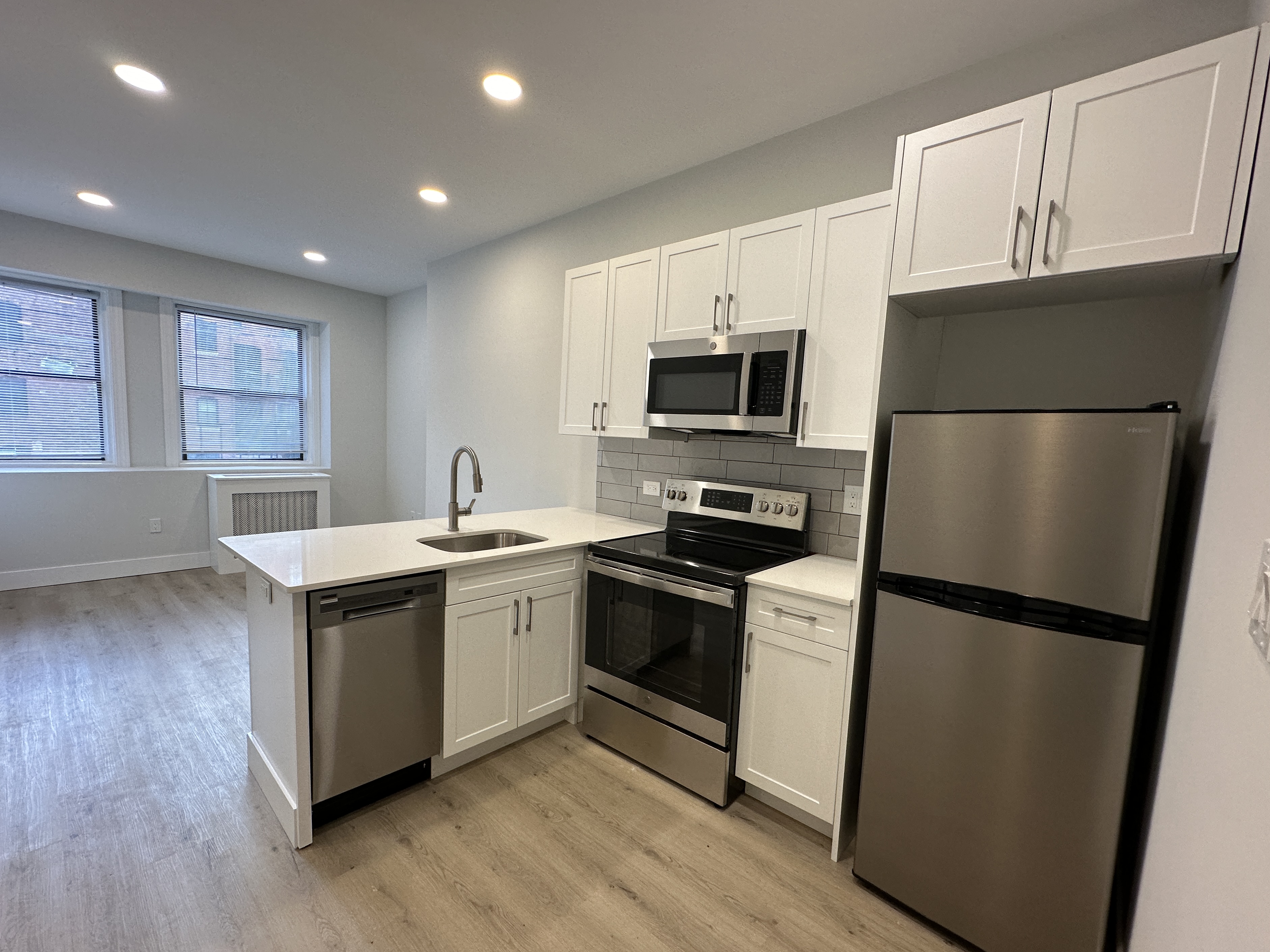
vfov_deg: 81.7
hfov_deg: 98.2
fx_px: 550
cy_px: 493
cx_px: 632
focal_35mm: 15
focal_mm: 2.22
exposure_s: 1/120
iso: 160
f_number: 2.2
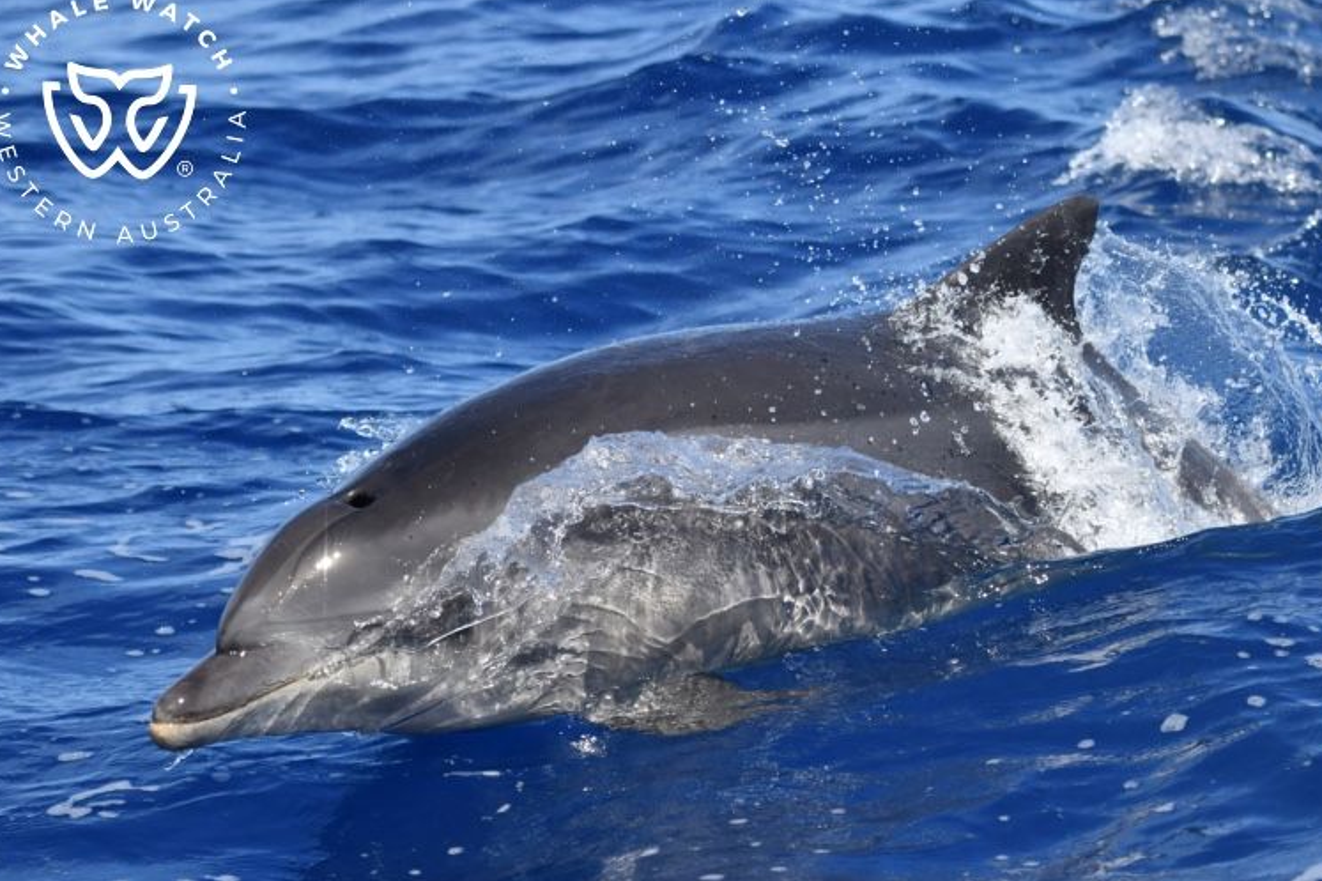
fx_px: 6095
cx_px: 696
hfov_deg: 12.4
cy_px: 450
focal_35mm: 166
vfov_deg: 8.3
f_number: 5.3
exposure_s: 1/8000
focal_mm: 155
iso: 1000
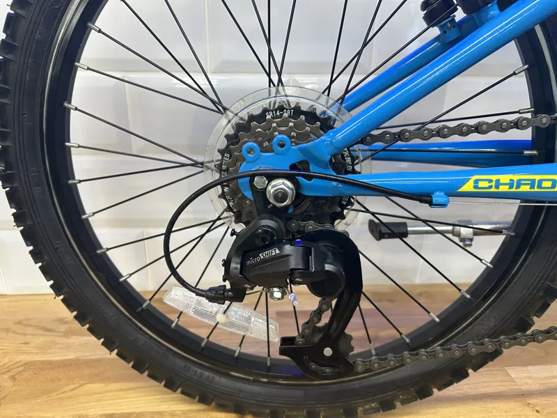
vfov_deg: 53.1
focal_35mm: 26
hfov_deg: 67.3
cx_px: 278
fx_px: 418
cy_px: 209
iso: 100
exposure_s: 1/100
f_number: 1.5
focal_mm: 5.7
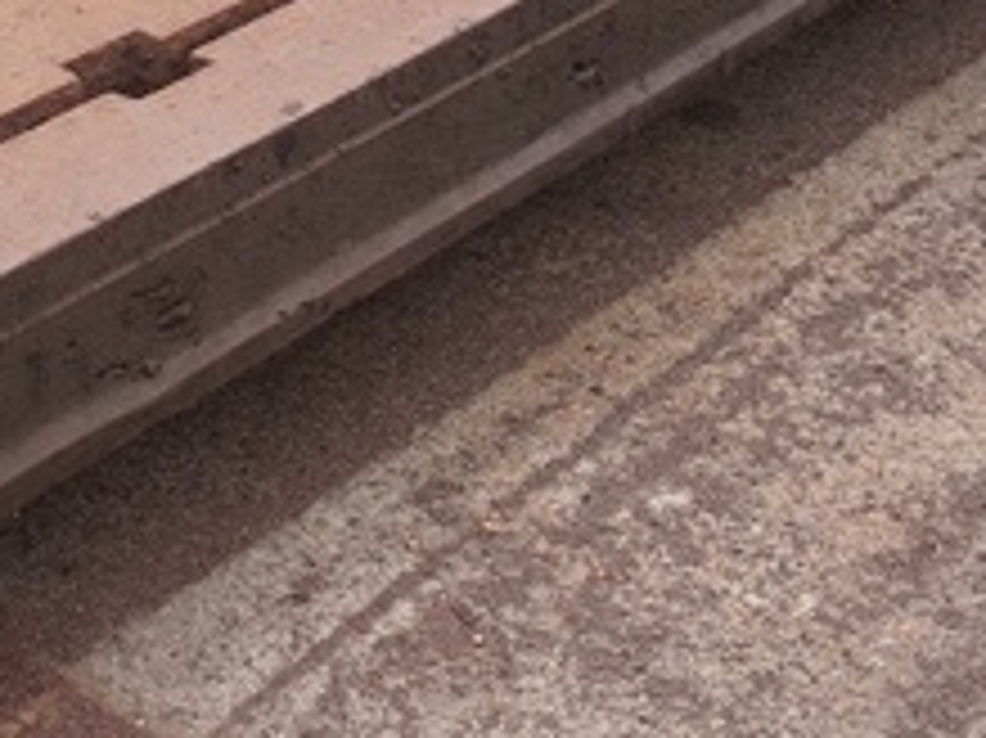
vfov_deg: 19.2
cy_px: 189
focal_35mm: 76
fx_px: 2164
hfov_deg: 24.8
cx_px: 77
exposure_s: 1/200
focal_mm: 16
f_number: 5.6
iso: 100
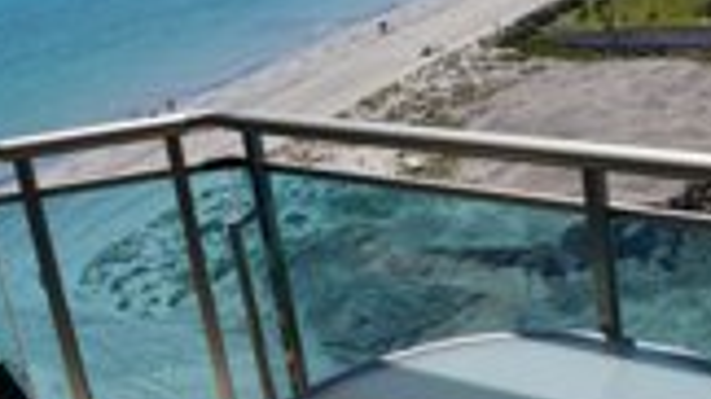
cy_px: 140
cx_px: 566
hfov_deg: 32.9
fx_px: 1168
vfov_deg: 19.3
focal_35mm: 62
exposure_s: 1/1000
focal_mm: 16
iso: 100
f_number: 5
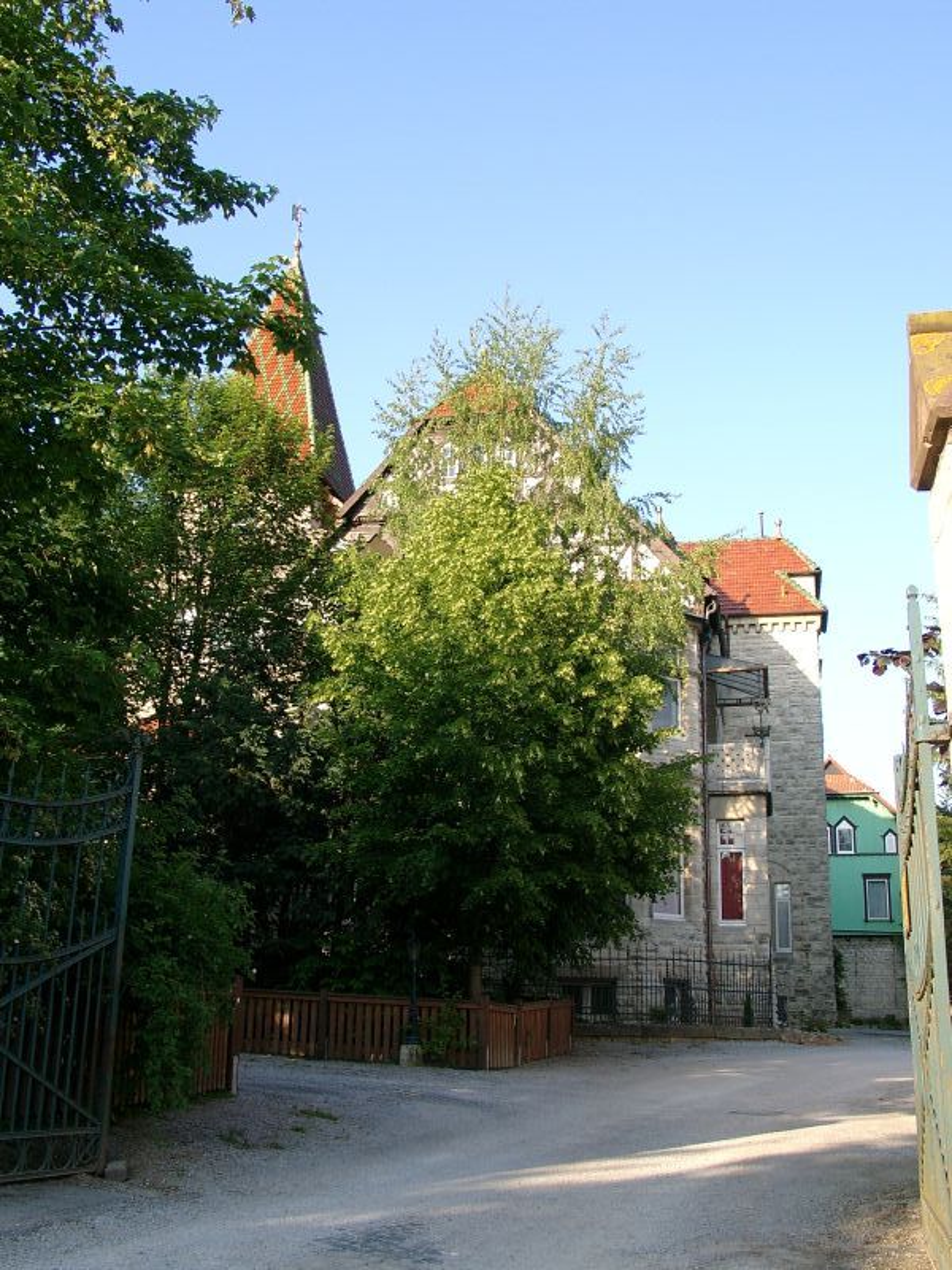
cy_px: 635
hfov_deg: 41.8
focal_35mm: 34
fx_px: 1247
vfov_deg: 54.0
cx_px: 476
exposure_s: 1/197
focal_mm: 7.13
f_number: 4
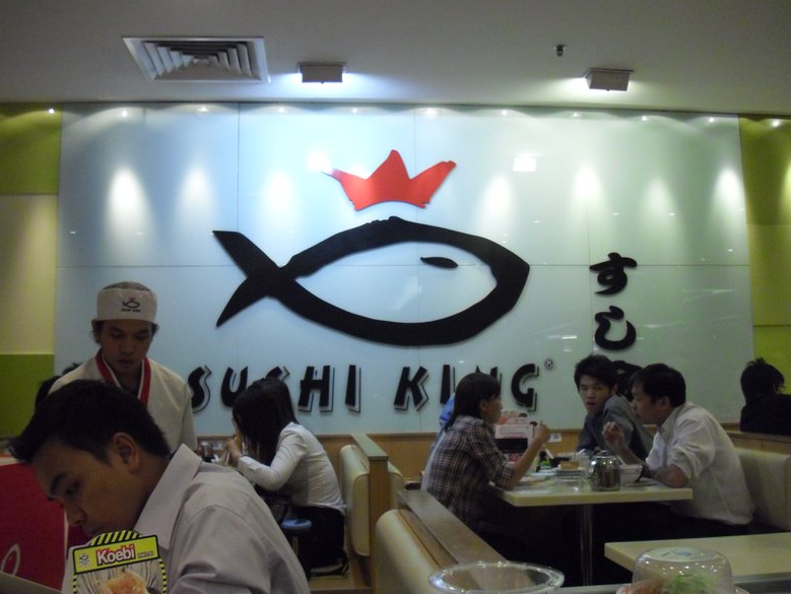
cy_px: 291
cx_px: 386
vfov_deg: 36.8
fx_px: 892
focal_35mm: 39
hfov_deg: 47.8
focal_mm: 6.2
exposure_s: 1/100
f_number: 2.8
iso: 400
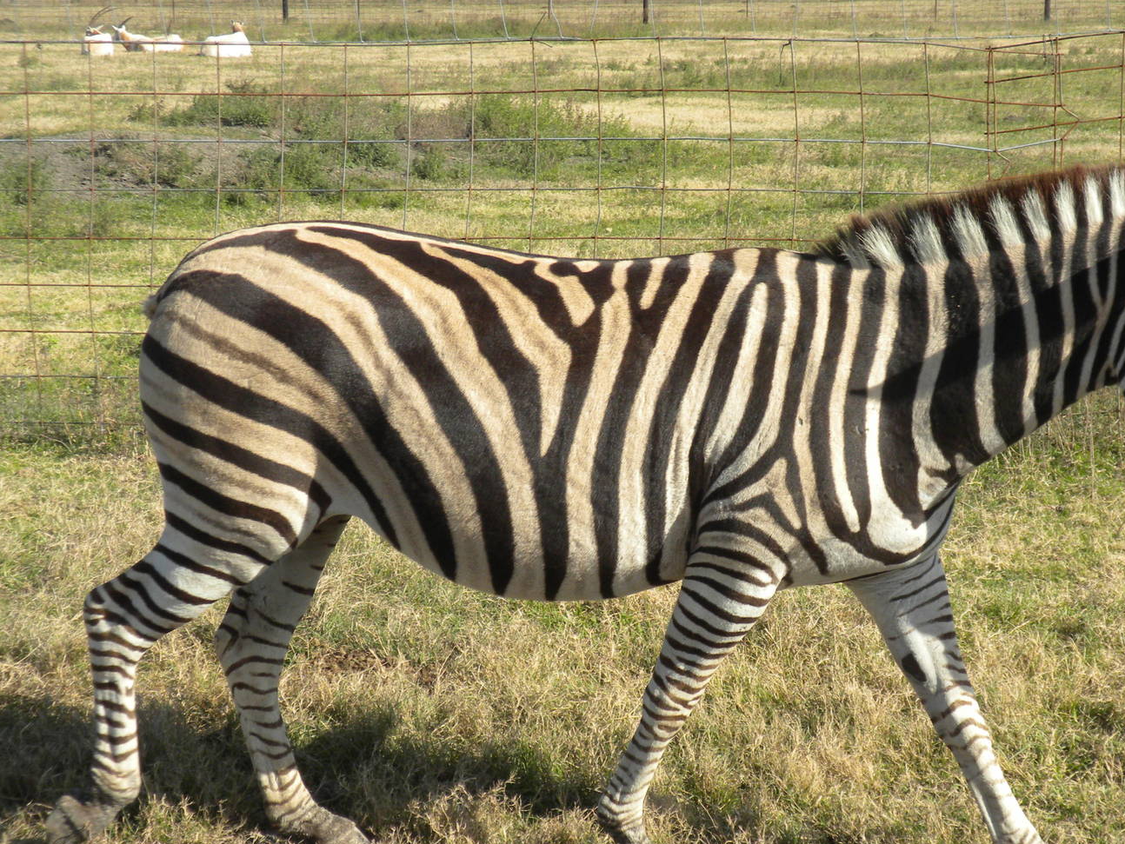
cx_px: 668
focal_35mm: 89
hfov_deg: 22.0
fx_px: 2893
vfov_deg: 16.6
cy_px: 486
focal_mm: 12.7
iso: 84
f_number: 5
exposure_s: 1/375
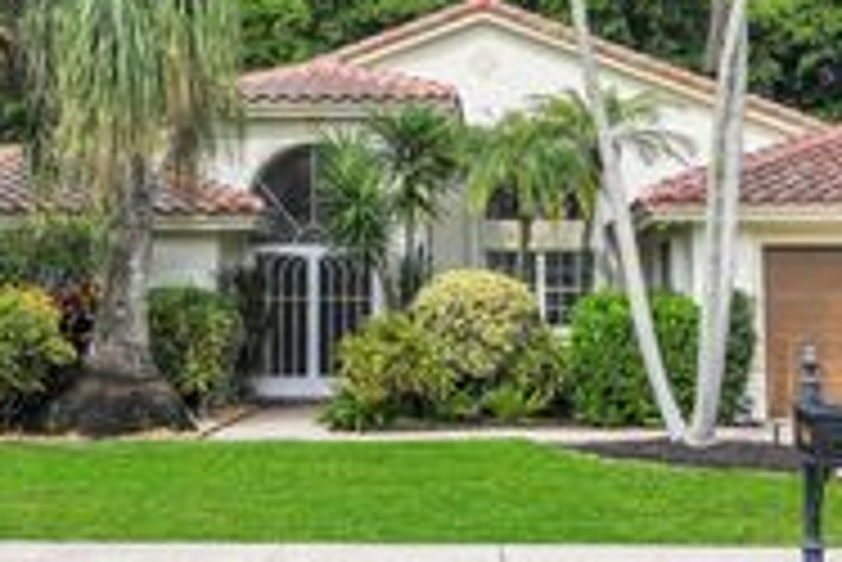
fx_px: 1311
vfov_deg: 23.0
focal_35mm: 56
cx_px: 500
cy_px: -34
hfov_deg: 35.5
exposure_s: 1/2000
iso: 400
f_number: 8
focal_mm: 21
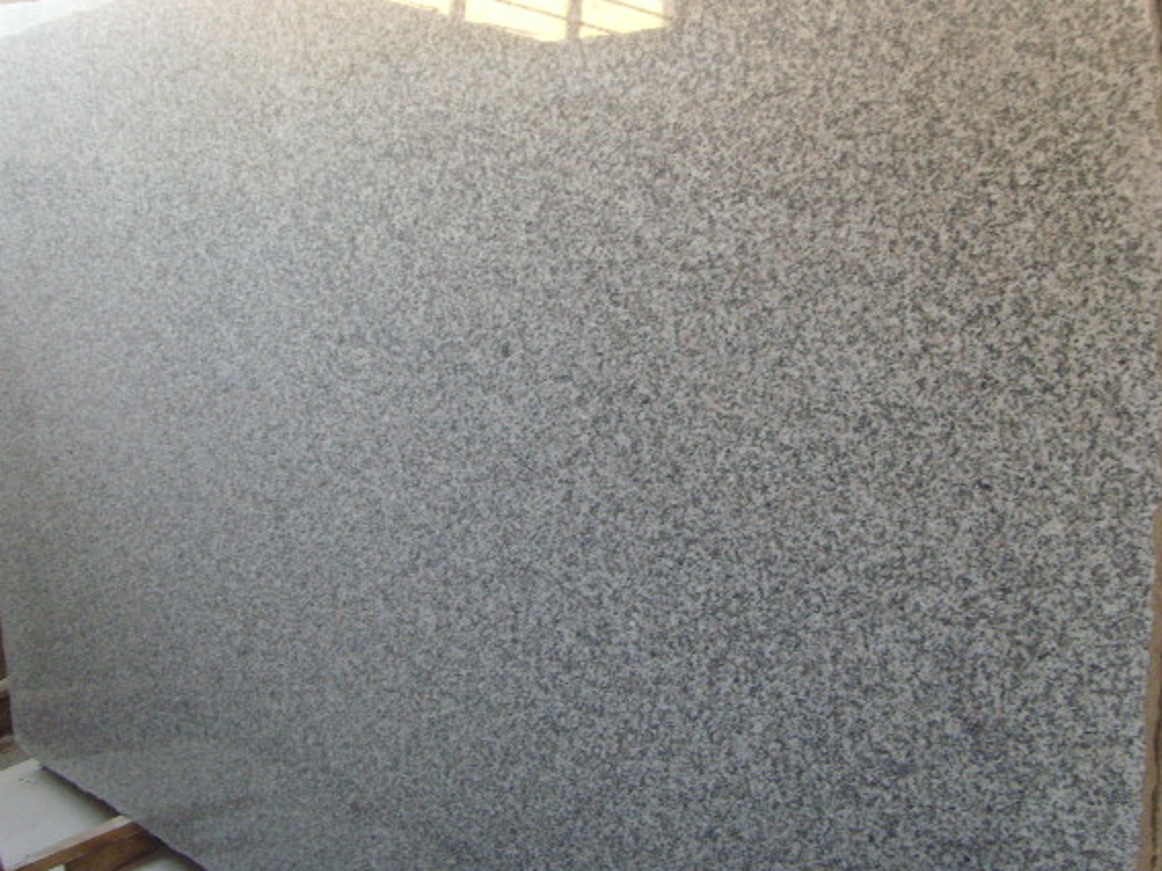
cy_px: 426
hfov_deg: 42.9
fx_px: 1477
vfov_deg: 32.9
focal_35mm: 44
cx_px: 557
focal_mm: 6.6
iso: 200
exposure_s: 1/30
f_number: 3.5
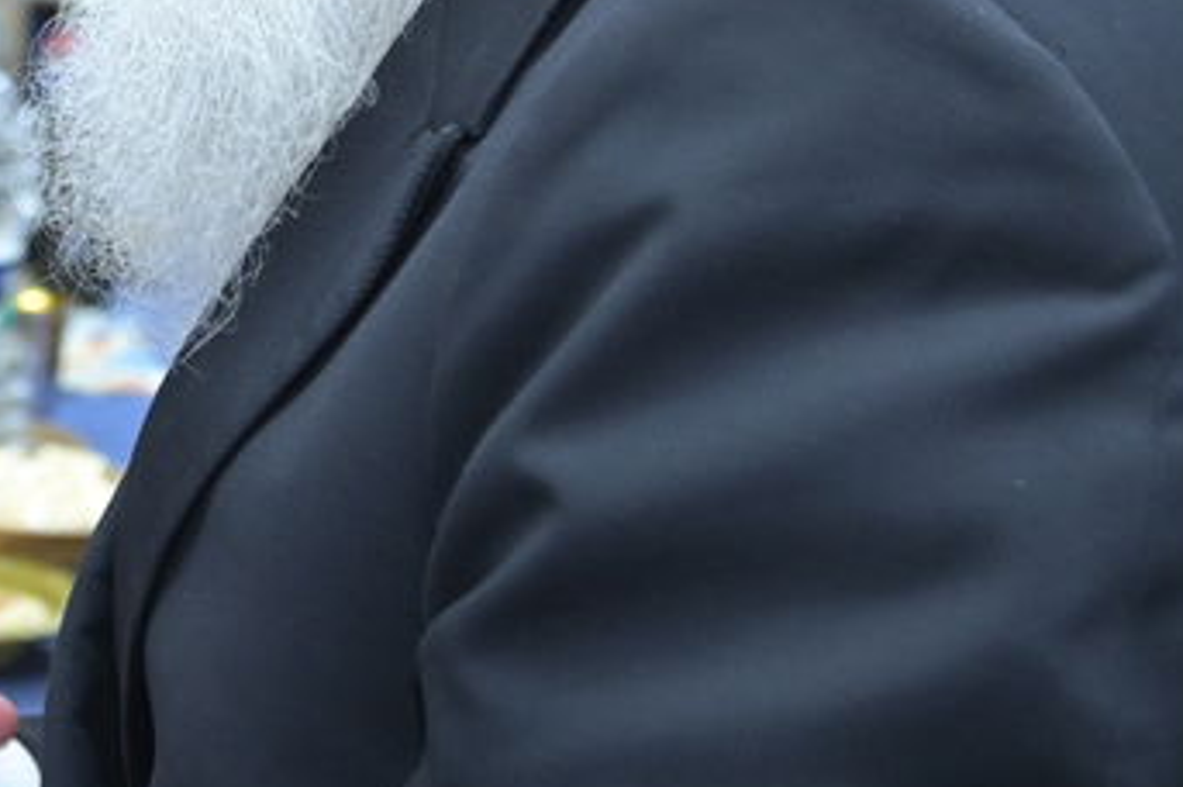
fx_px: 5089
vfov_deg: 8.7
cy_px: -314
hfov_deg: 12.8
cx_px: -438
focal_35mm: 155
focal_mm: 38
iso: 1600
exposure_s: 1/200
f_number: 4.5
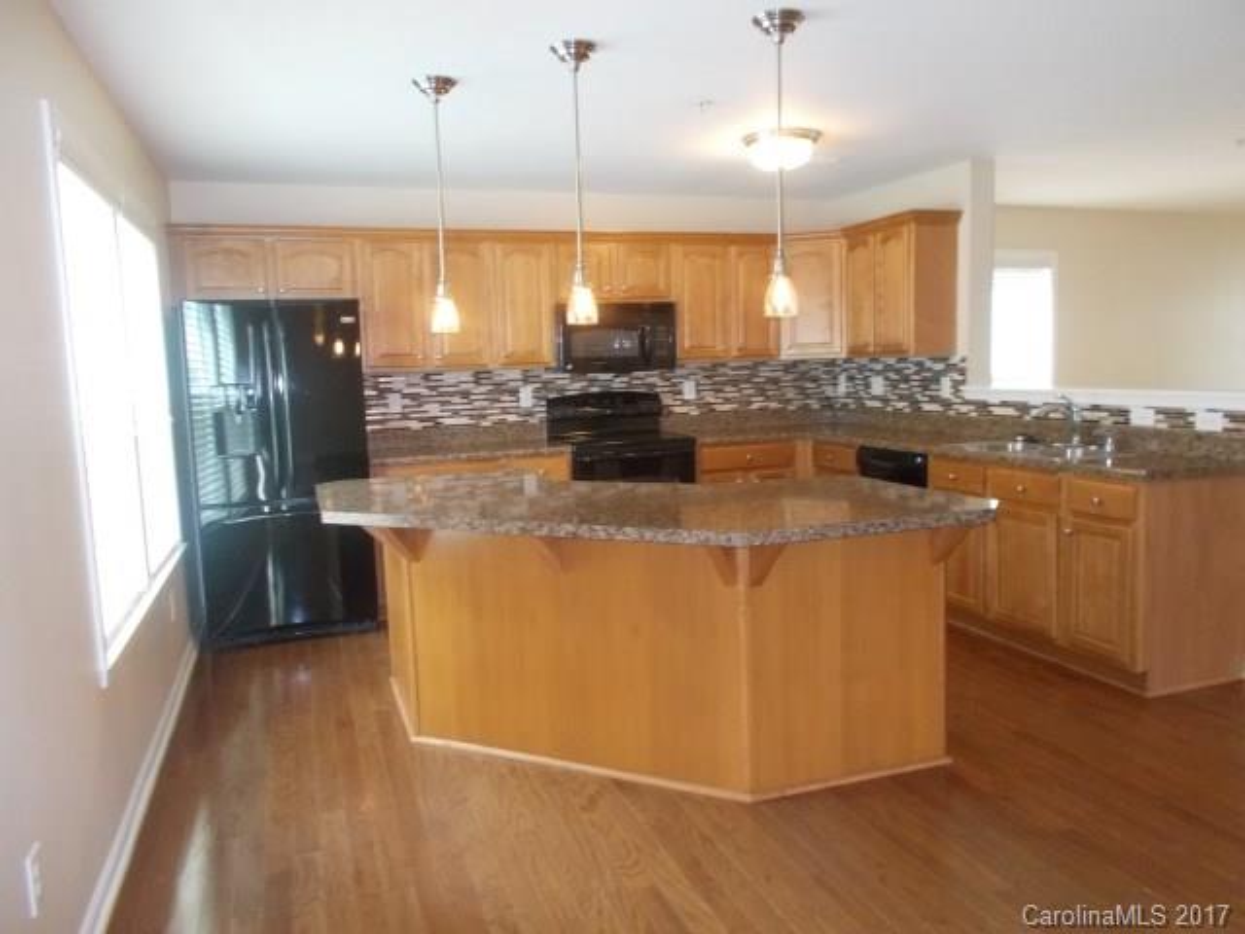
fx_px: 935
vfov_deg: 53.1
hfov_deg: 67.3
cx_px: 622
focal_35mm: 26
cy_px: 467
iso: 360
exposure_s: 1/25
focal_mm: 4.6
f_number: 3.2
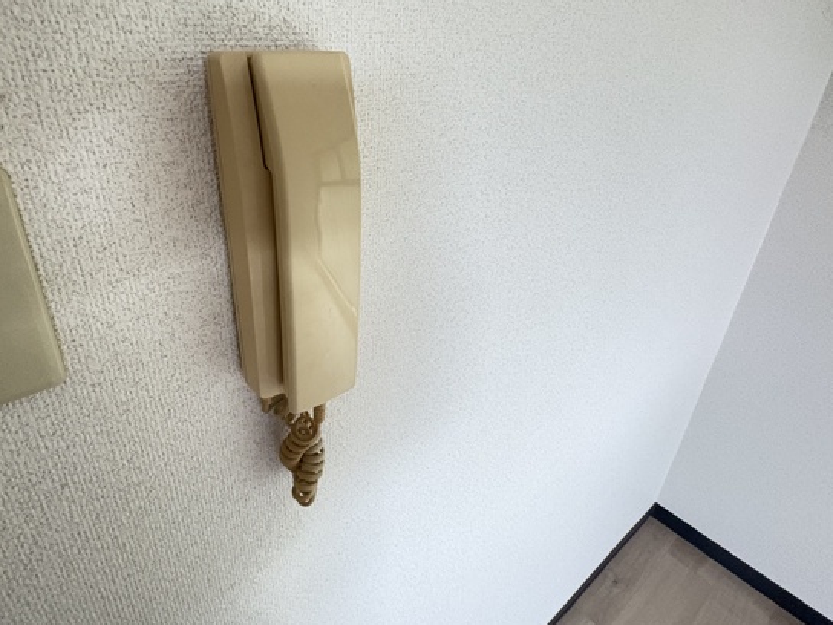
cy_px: 250
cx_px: 328
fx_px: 433
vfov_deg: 70.9
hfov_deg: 86.5
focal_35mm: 18
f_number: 2.2
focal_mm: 2.22
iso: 800
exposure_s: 1/60
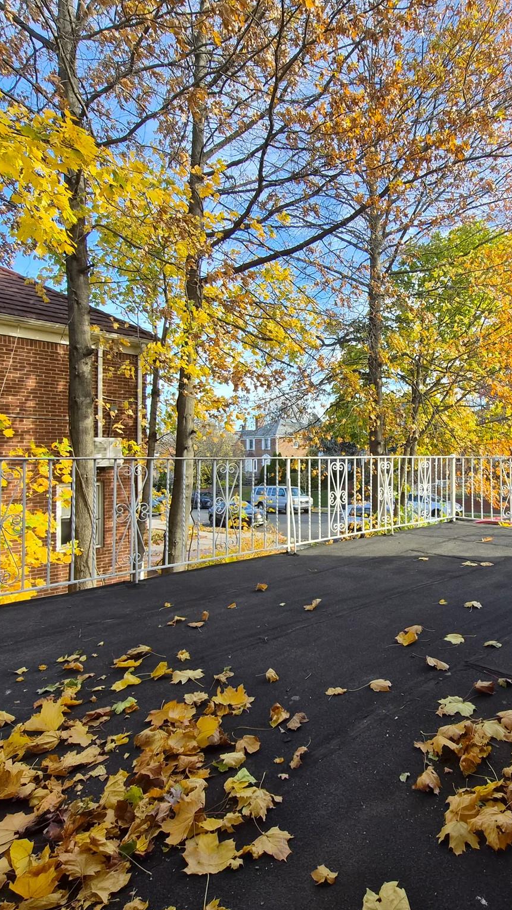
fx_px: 459
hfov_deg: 56.6
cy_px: 456
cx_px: 357
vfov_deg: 89.6
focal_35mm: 19
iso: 25
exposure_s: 1/256
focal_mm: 1.7
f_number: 2.2
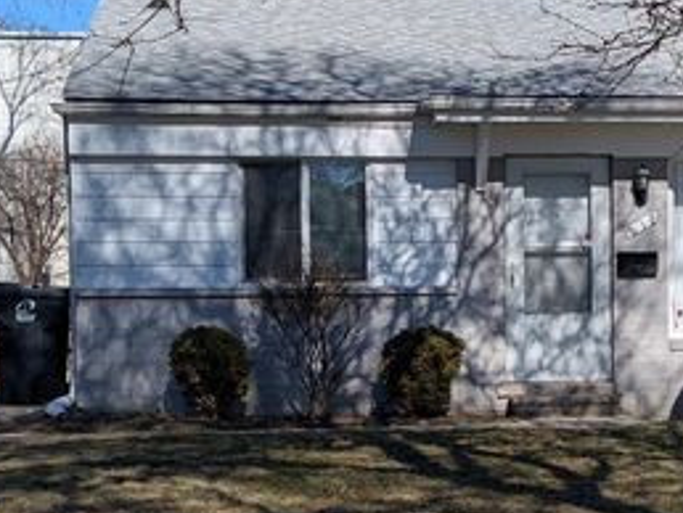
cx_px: 540
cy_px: 360
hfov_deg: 20.4
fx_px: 1876
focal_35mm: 95
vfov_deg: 15.5
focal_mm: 6.9
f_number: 1.68
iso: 21
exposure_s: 1/1770
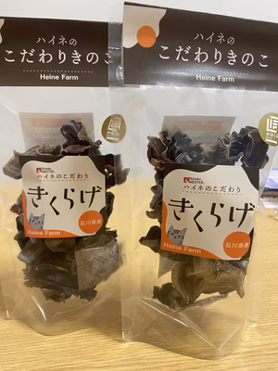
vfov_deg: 67.3
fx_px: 278
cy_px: 186
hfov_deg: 53.1
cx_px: 139
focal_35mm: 26
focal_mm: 4.25
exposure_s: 1/60
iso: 160
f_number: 1.8
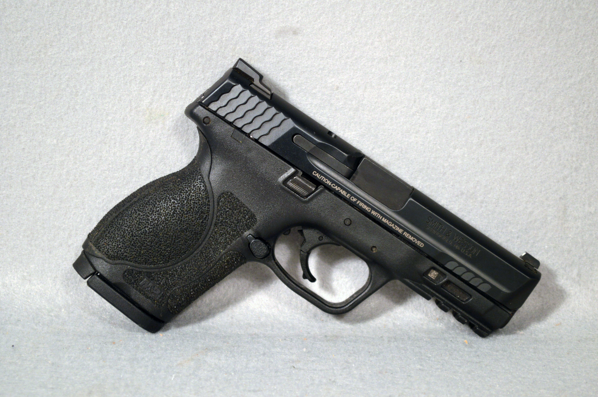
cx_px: 299
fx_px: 1369
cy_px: 198
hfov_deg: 24.6
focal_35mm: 82
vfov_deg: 16.5
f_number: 5.6
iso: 400
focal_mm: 55
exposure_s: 1/40
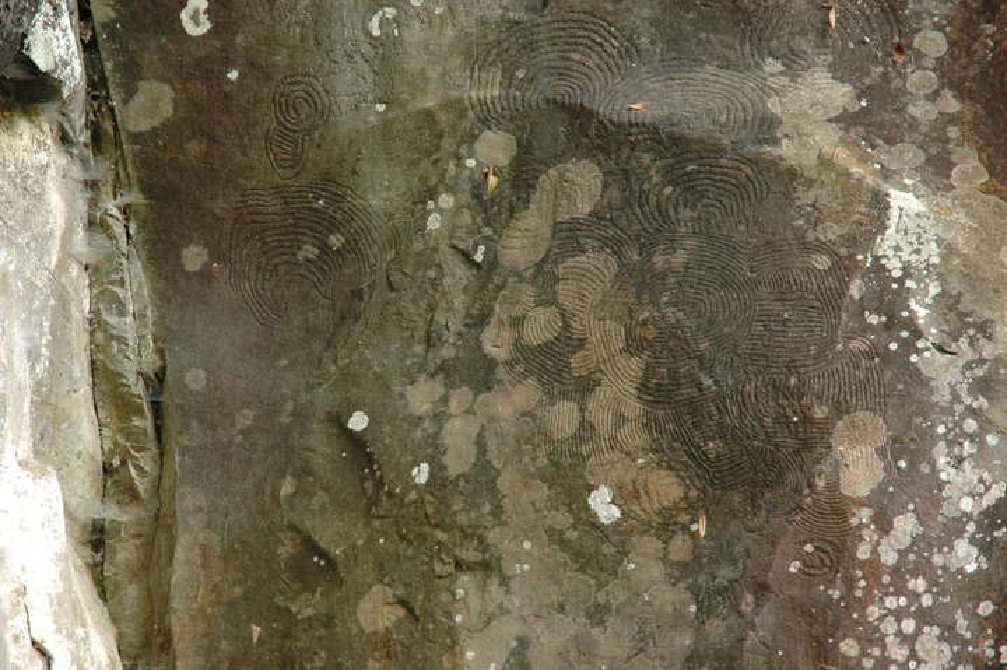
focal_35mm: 105
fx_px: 2935
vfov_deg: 13.0
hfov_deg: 19.5
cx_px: 504
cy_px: 335
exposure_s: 1/40
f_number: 4.5
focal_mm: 70
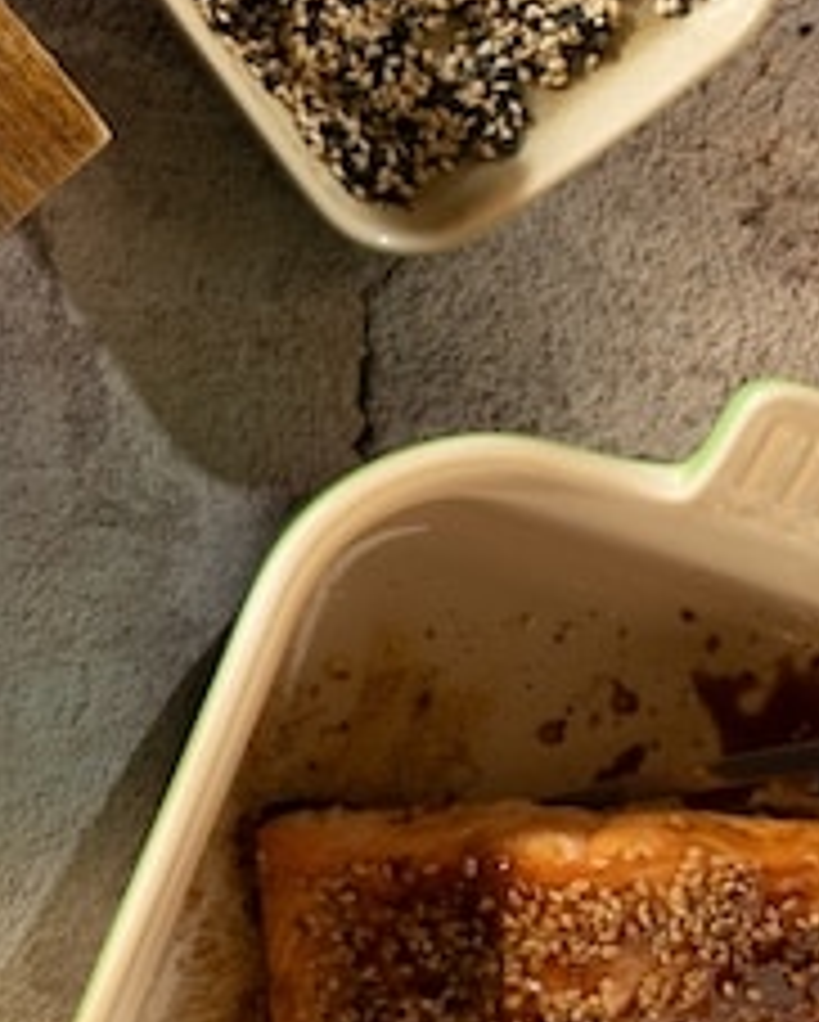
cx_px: -729
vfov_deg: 11.5
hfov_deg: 8.9
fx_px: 4993
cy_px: -61
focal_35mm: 165
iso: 400
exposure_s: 1/50
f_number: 7.1
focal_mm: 50
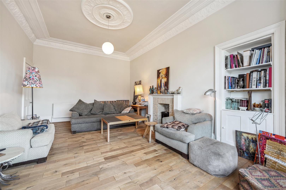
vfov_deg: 77.3
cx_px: 143
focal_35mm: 15
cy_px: 95
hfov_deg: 100.4
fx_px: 119
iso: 640
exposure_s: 1/80
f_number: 4.5
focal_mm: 15
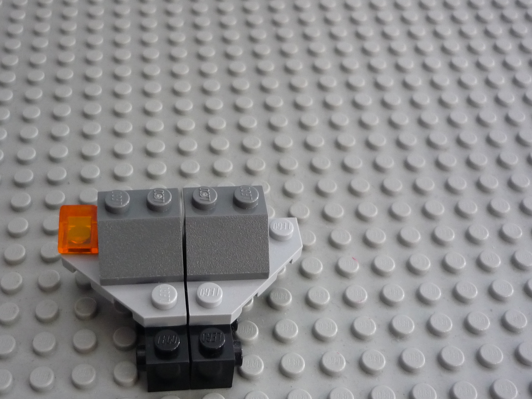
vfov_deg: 30.9
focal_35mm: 47
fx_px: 722
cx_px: 189
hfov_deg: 40.1
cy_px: 218
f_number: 2.8
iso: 250
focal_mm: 5.5
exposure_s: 1/30
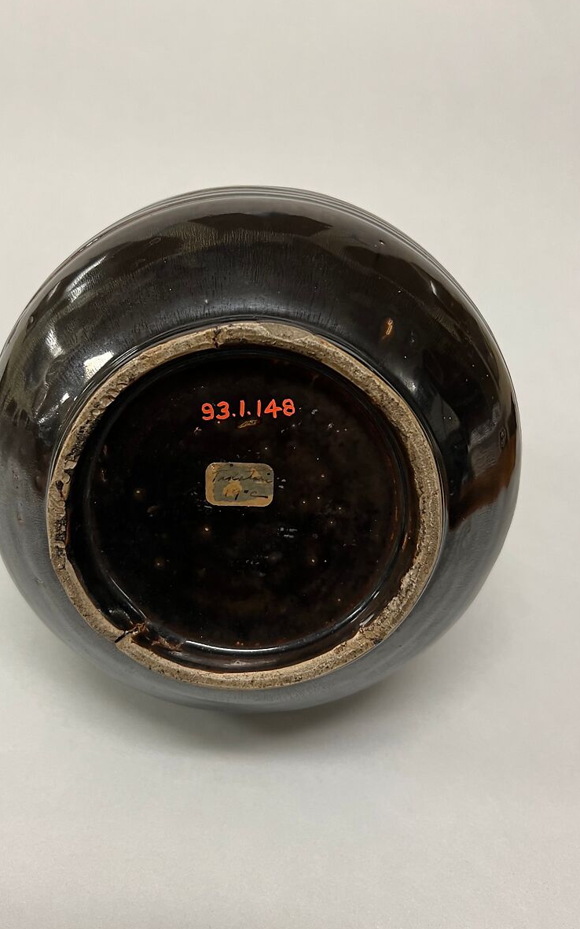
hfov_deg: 44.4
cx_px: 254
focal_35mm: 28
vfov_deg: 66.5
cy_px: 463
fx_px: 708
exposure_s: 1/60
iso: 100
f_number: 1.5
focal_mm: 5.7
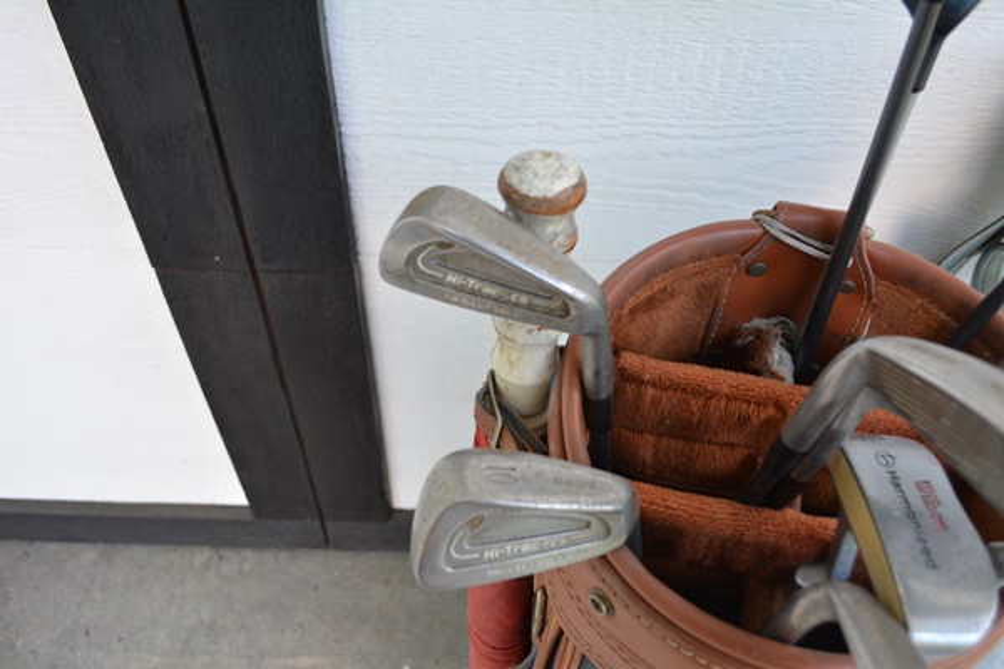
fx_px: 920
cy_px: 334
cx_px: 502
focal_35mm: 33
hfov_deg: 57.2
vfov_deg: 40.0
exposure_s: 1/100
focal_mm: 22
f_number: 5
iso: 400
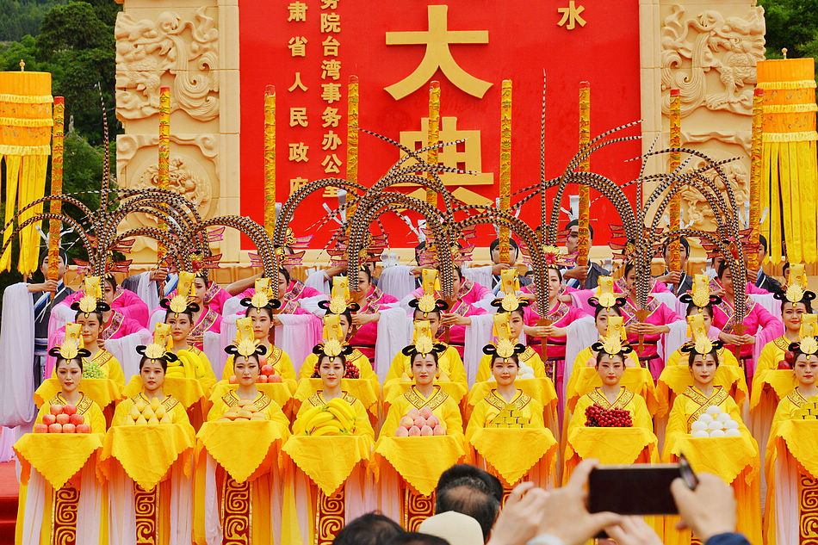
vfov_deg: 9.5
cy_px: 272
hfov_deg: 14.2
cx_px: 409
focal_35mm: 145
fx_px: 3294
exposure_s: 1/2000
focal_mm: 145
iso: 1000
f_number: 11
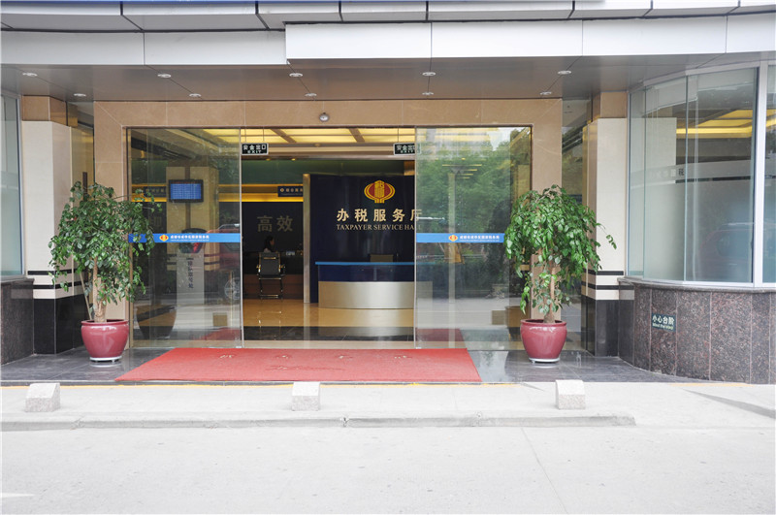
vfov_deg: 34.1
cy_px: 258
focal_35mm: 39
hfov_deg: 49.6
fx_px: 839
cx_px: 388
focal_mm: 26
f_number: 5
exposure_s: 1/125
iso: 200
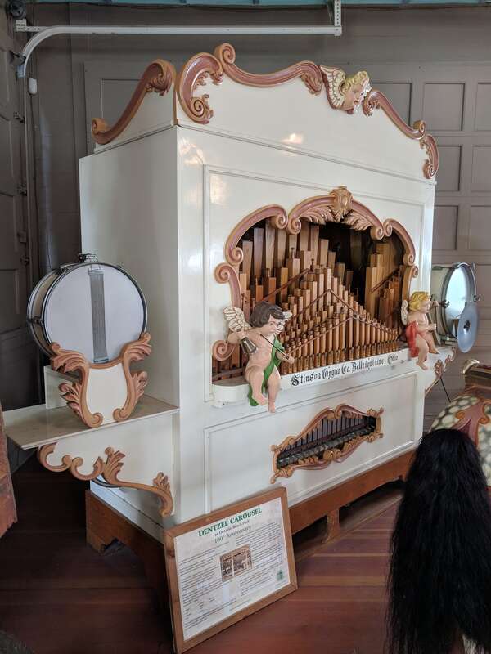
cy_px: 327
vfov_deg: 67.3
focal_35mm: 26
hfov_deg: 53.1
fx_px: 492
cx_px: 246
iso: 314
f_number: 2
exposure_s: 1/60
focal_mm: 4.67
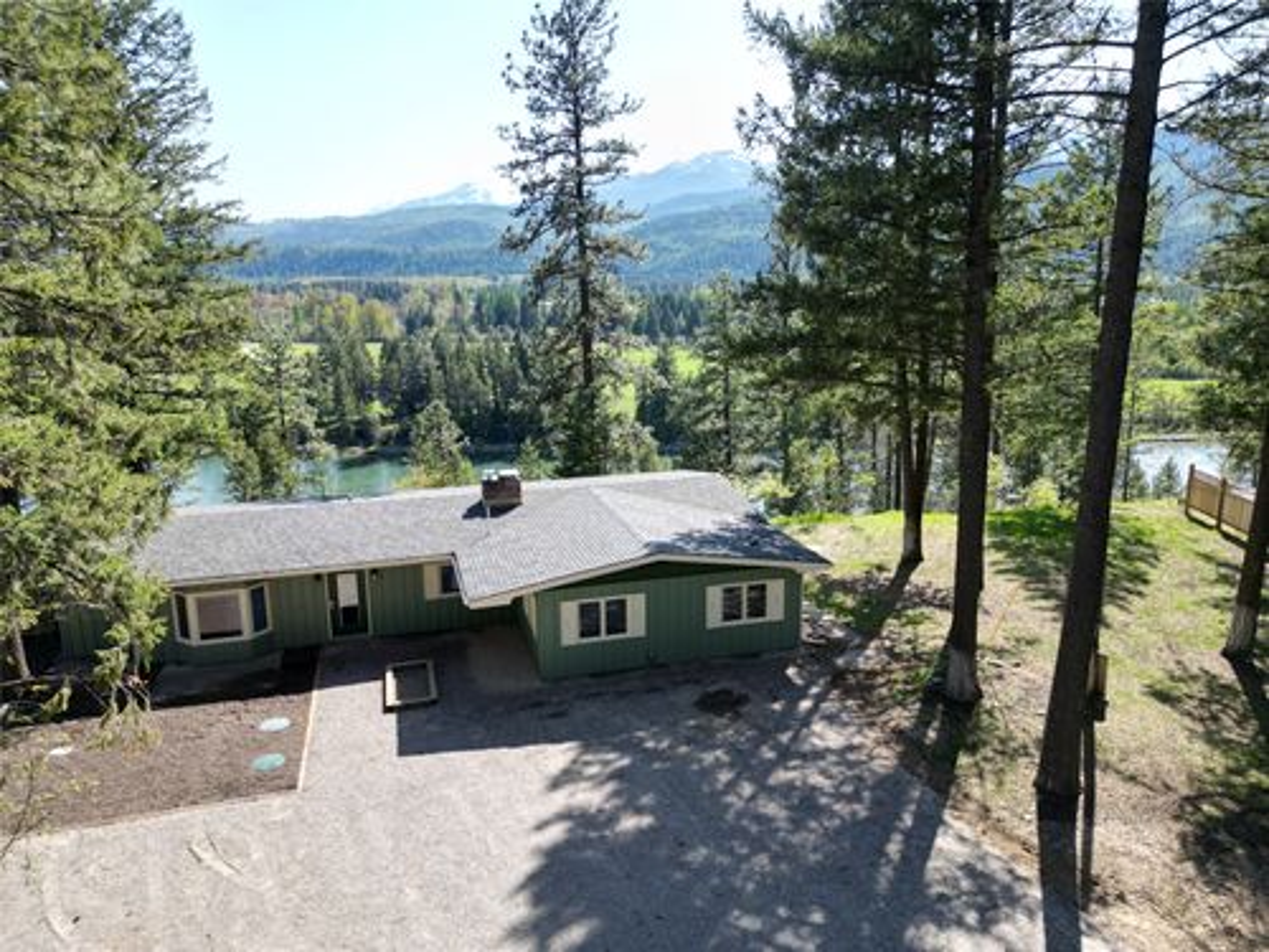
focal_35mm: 24
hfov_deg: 71.6
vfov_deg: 56.8
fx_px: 880
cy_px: 476
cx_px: 634
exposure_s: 1/1250
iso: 100
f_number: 1.7
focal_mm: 6.72
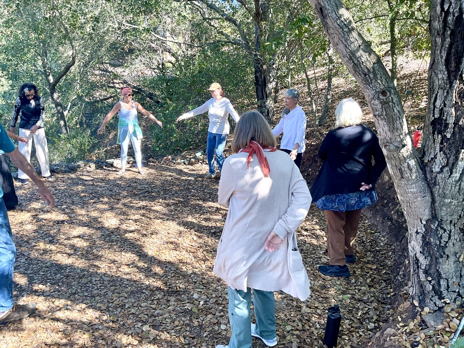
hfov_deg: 61.7
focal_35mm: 29
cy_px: 174
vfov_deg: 48.2
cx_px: 232
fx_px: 389
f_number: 1.8
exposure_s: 1/120
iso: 32
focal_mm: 3
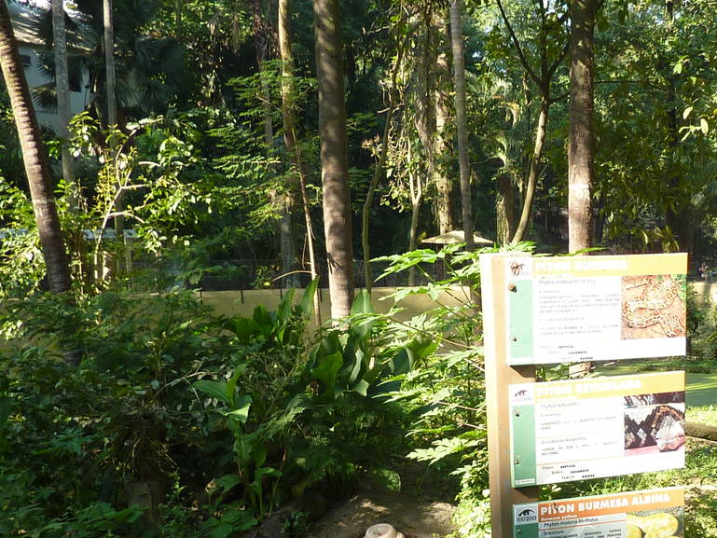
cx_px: 522
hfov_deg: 36.1
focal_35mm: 52
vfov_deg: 27.1
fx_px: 1077
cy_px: 481
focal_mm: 4.1
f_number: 3.3
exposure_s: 1/100
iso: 80
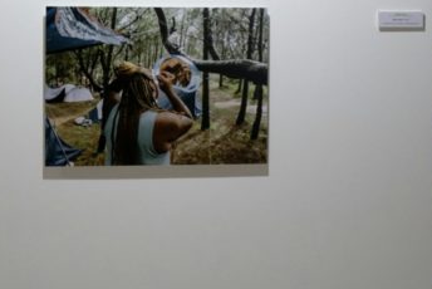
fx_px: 829
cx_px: 220
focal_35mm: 69
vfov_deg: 19.3
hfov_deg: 29.2
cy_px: 9
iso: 800
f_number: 2.8
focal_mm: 12.03
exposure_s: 1/100
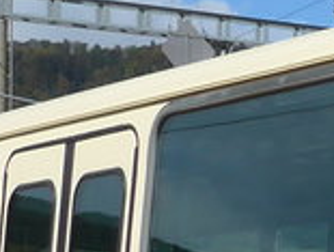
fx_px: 2166
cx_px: 756
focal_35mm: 224
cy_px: 411
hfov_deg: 8.2
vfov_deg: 6.5
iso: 80
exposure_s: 1/2000
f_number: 3.2
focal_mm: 6
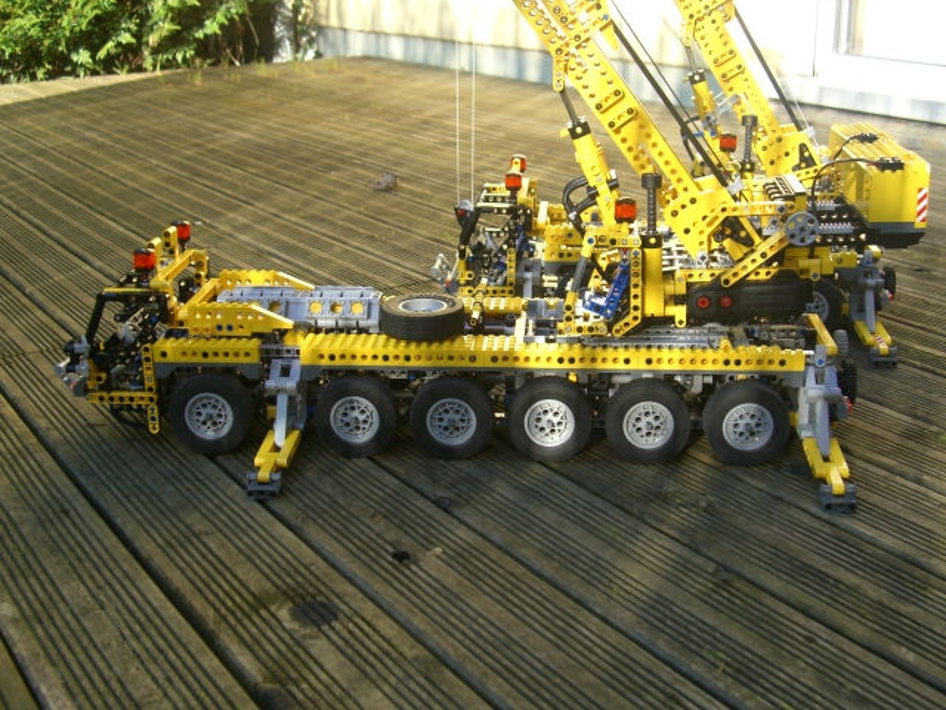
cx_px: 473
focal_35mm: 46
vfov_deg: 31.5
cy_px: 355
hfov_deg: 41.2
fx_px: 1257
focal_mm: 9.6
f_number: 3.1
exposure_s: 1/250
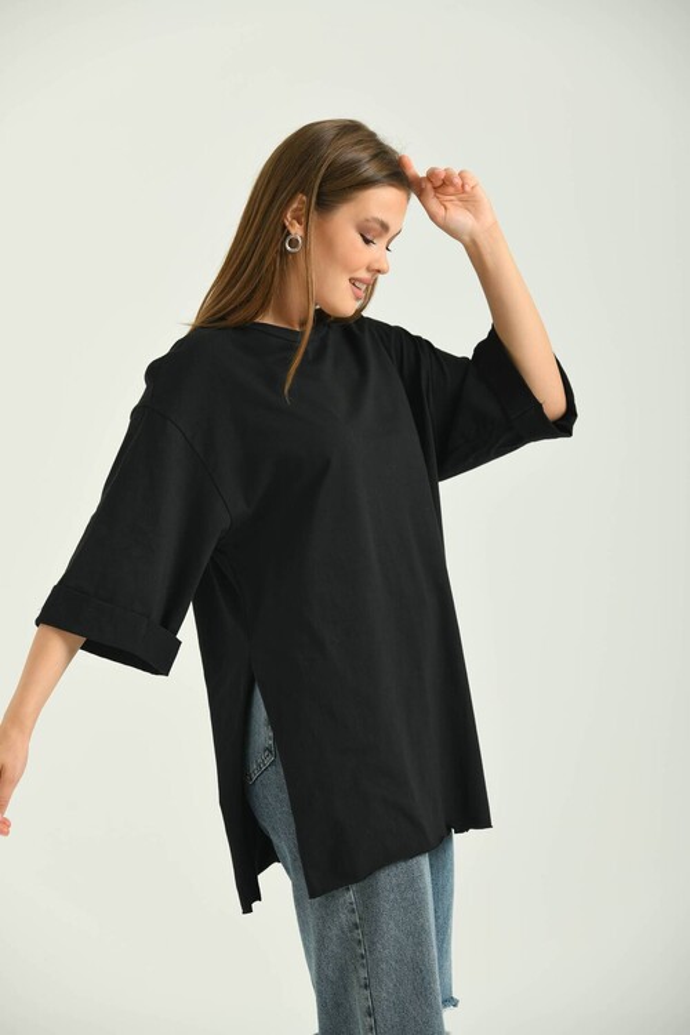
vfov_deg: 15.8
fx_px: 3737
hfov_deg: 10.5
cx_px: 345
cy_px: 518
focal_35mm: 130
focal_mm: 130
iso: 100
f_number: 6.3
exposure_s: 1/160
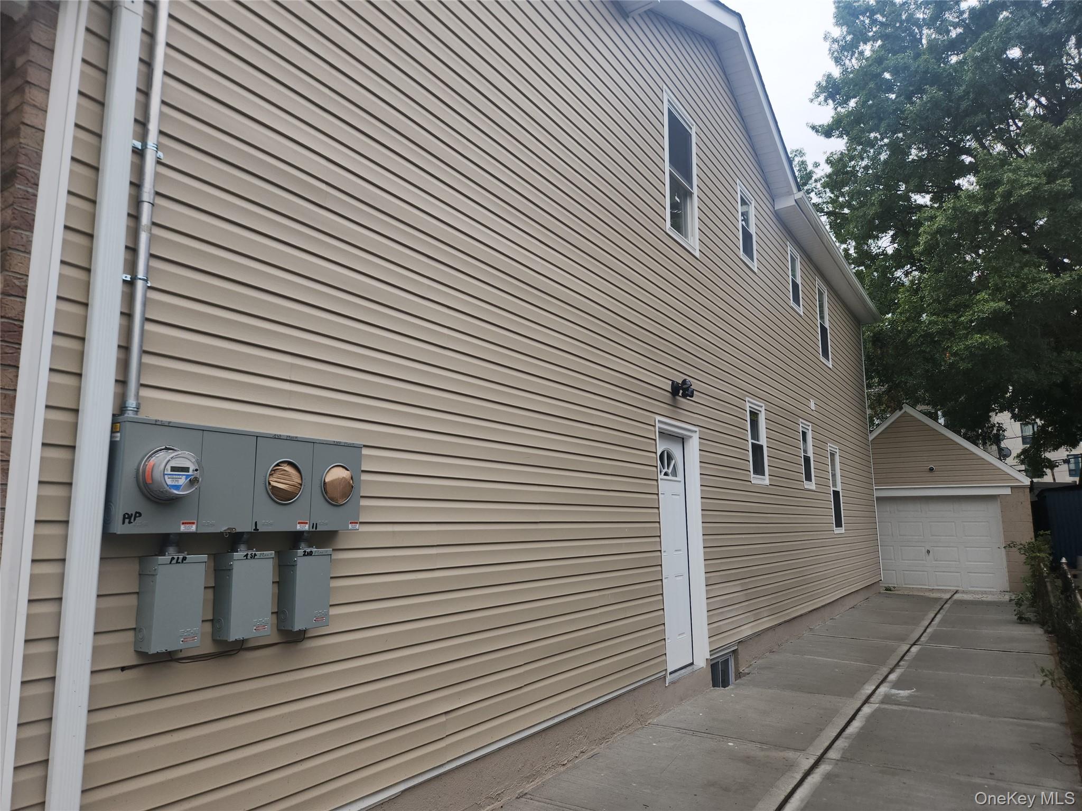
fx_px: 719
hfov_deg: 73.9
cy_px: 406
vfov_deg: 58.9
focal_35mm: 23
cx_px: 541
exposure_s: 1/845
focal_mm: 5.4
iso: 20
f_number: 1.8
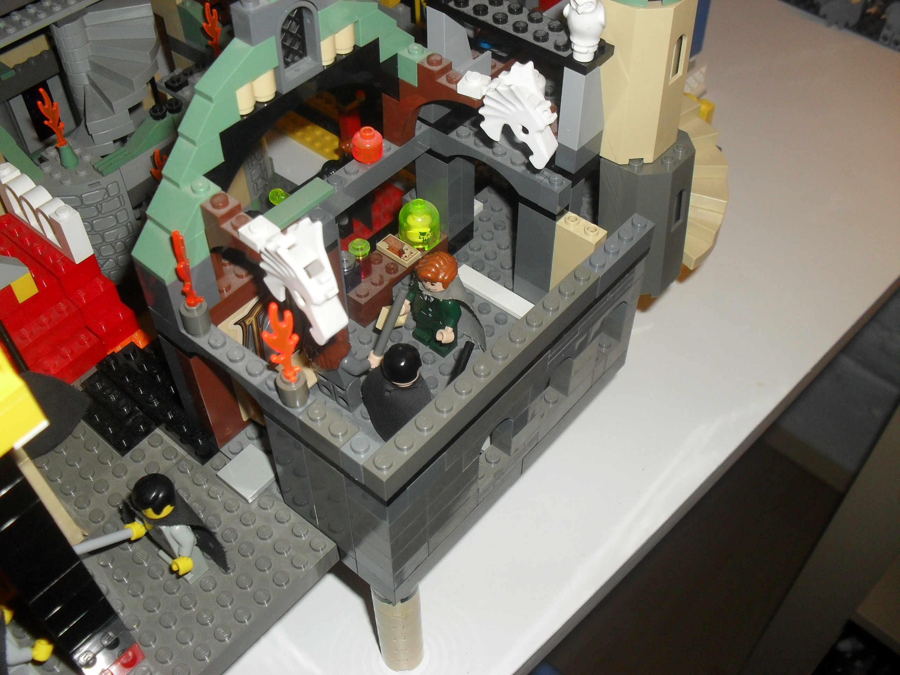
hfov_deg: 52.6
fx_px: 910
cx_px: 450
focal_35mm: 35
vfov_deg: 40.7
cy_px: 338
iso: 200
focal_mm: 6.3
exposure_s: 1/45
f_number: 3.2
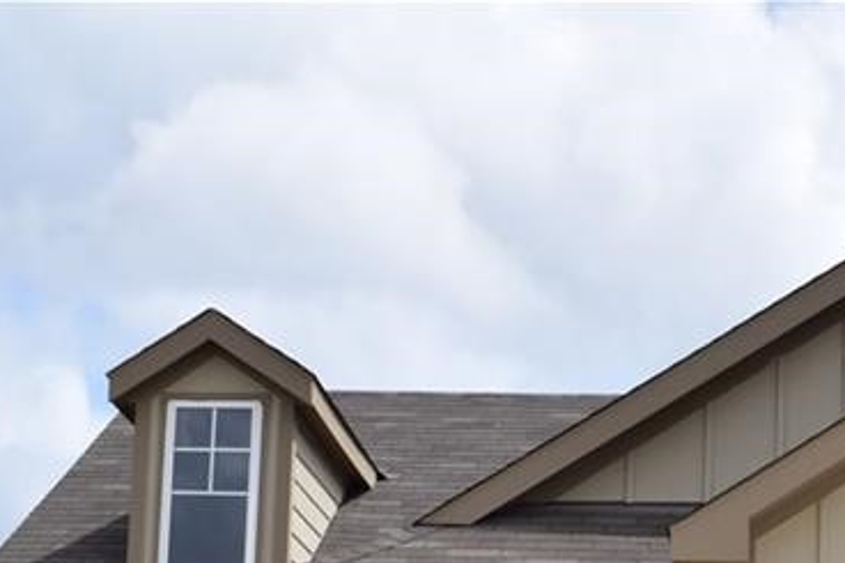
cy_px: 781
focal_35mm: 104
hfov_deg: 19.1
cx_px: 820
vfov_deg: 12.6
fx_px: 2449
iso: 200
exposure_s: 1/500
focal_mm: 25
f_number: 11
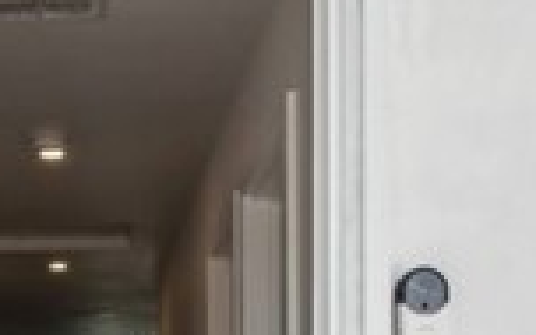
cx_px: -67
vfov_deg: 12.4
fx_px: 1402
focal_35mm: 96
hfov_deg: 20.5
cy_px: 603
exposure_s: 1/1000
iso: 400
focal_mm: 14
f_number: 8
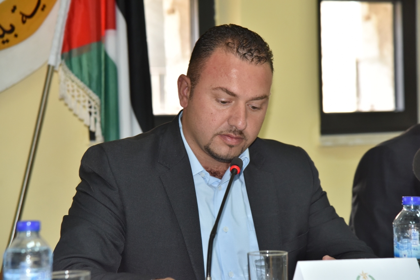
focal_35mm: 120
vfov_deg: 11.4
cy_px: 140
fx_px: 1400
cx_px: 210
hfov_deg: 17.1
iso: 1600
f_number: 5.6
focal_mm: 120
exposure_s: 1/200
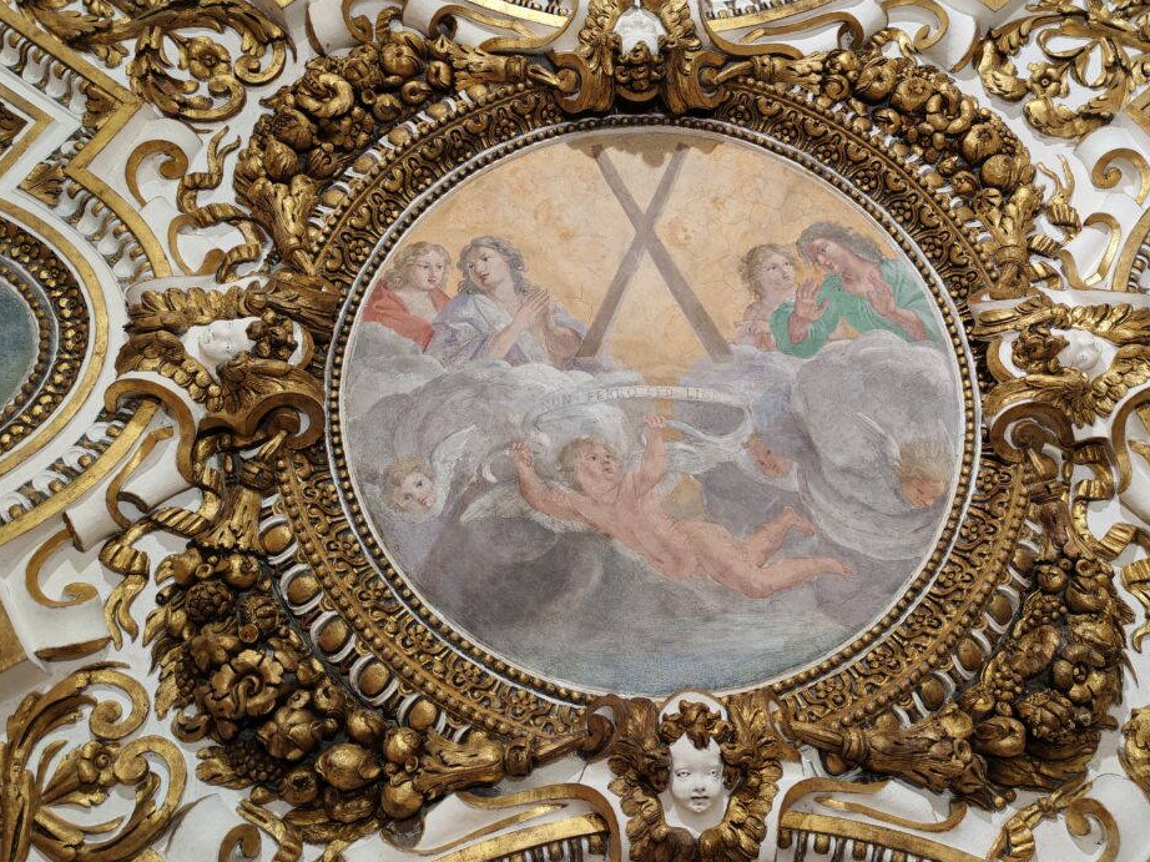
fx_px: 996
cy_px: 413
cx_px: 634
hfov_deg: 59.8
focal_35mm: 30
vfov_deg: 46.8
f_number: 1.95
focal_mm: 5.52
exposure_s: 1/50
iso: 160
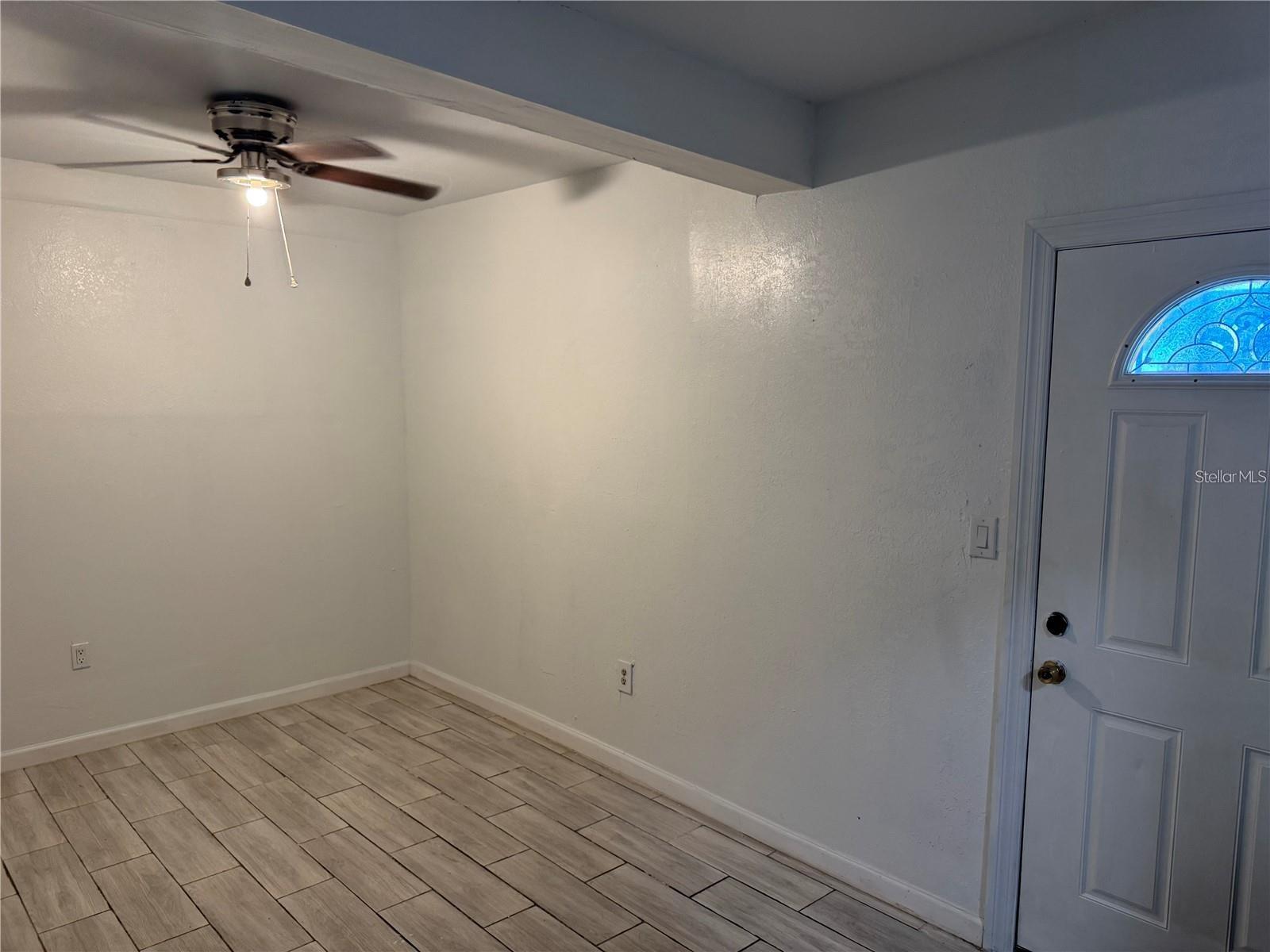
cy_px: 476
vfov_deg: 56.8
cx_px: 635
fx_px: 881
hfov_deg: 71.6
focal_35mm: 24
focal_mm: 6.76
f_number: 1.78
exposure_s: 1/60
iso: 200
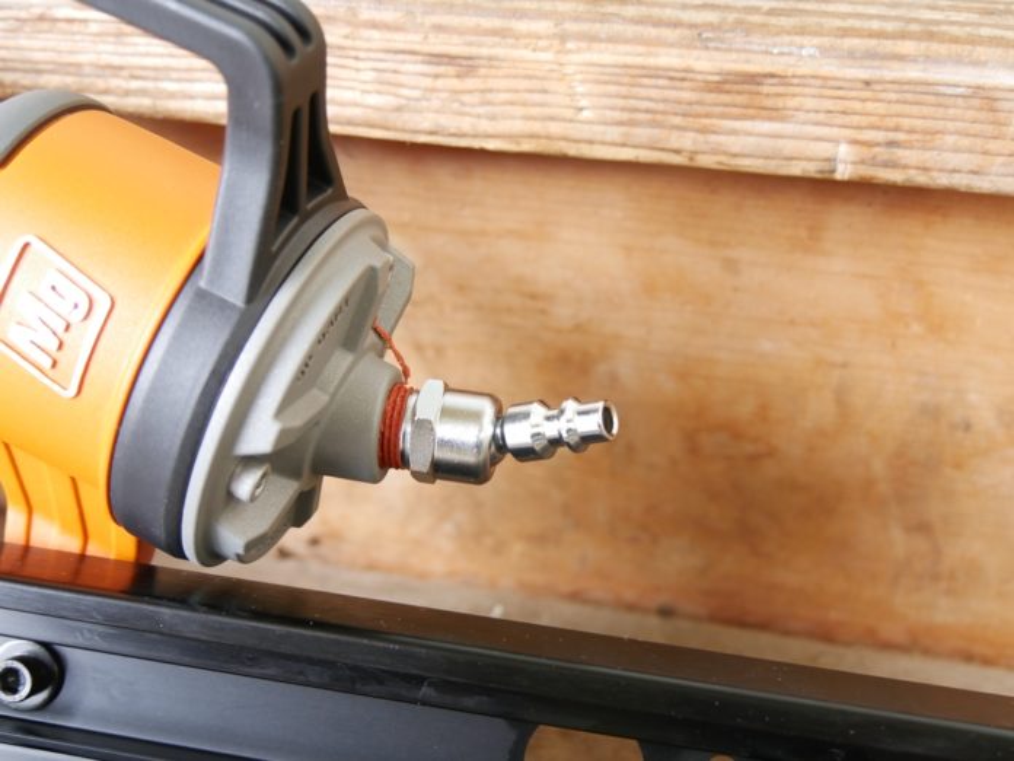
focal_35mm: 48
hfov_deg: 39.7
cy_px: 380
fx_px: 1406
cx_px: 507
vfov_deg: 30.3
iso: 800
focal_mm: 24
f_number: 4.1
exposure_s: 1/60
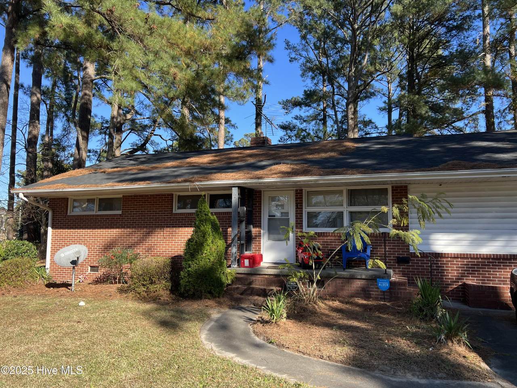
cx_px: 258
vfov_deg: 53.1
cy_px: 194
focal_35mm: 26
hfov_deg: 67.3
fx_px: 388
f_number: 1.5
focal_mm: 5.7
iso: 50
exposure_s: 1/1295
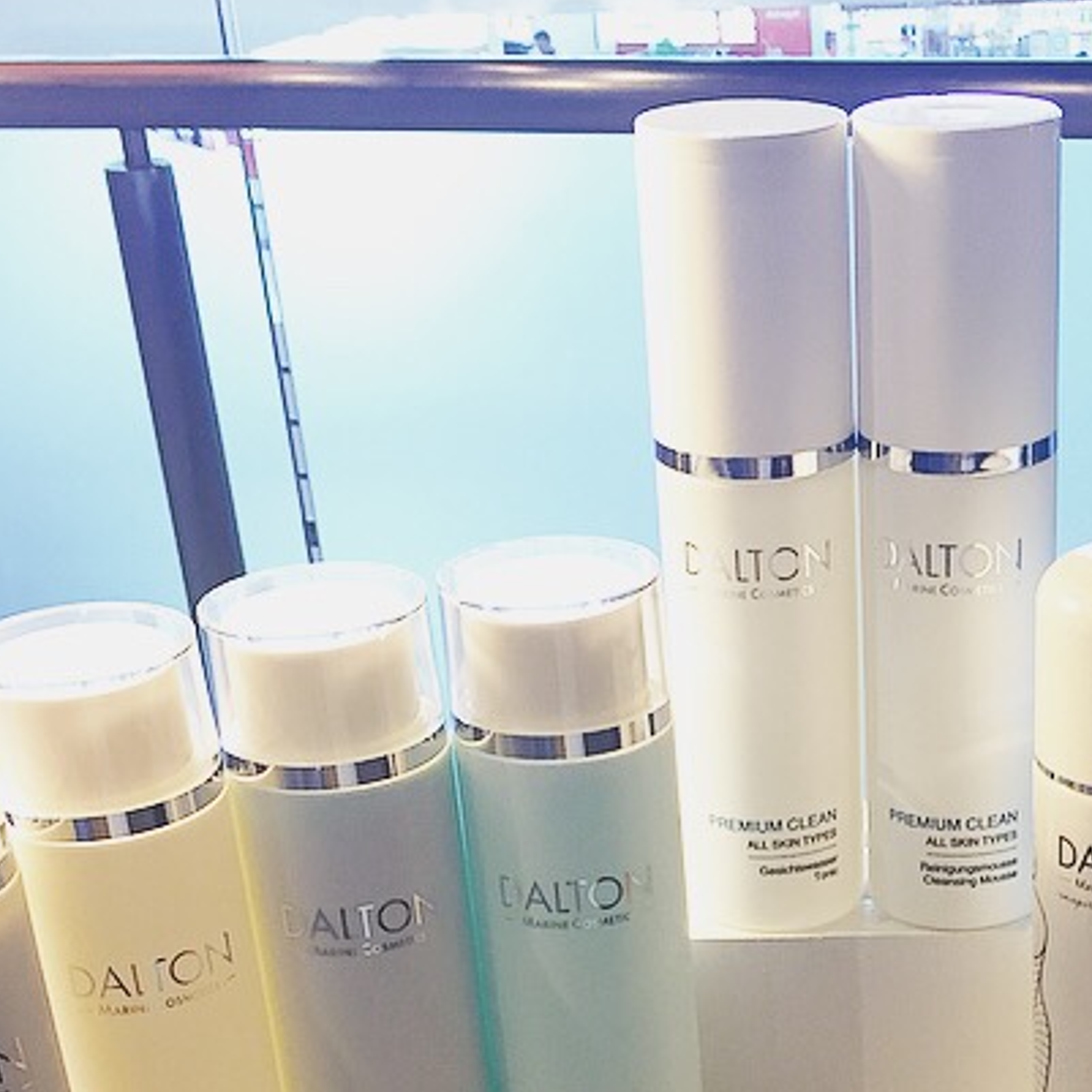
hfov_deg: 24.6
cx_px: 882
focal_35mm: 69
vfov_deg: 24.0
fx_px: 2463
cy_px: 1073
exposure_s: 1/33
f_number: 2.2
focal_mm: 4.15
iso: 32
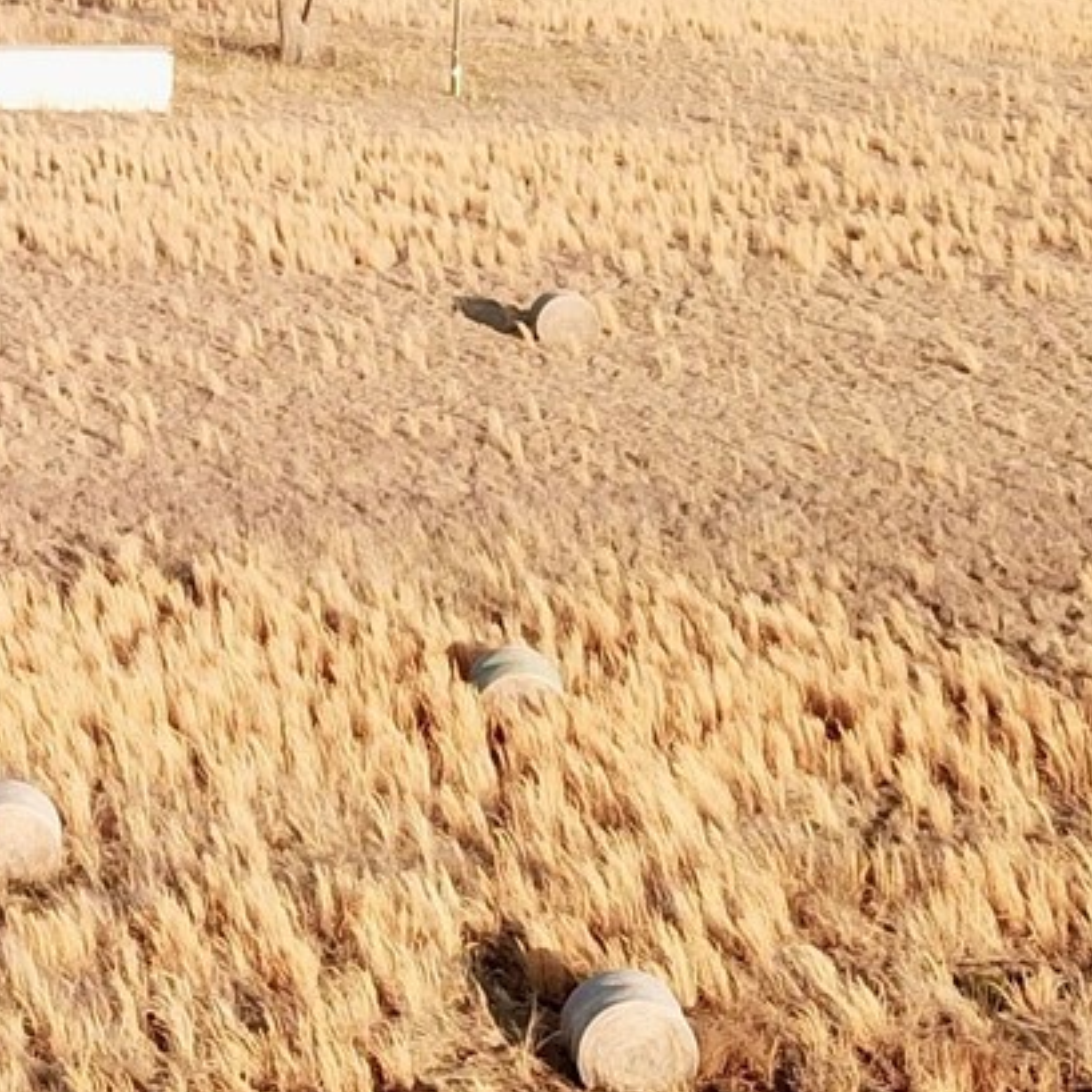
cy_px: 366
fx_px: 3855
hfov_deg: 15.8
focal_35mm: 108
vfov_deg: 16.1
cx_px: 5
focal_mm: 4.73
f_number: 2.2
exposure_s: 1/458
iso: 100
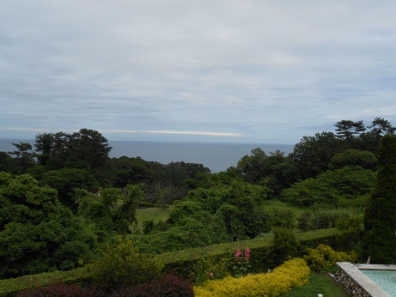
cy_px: 148
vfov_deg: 41.8
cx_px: 198
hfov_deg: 53.9
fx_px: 389
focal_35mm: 34
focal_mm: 6
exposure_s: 1/1500
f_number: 3.9
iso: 80
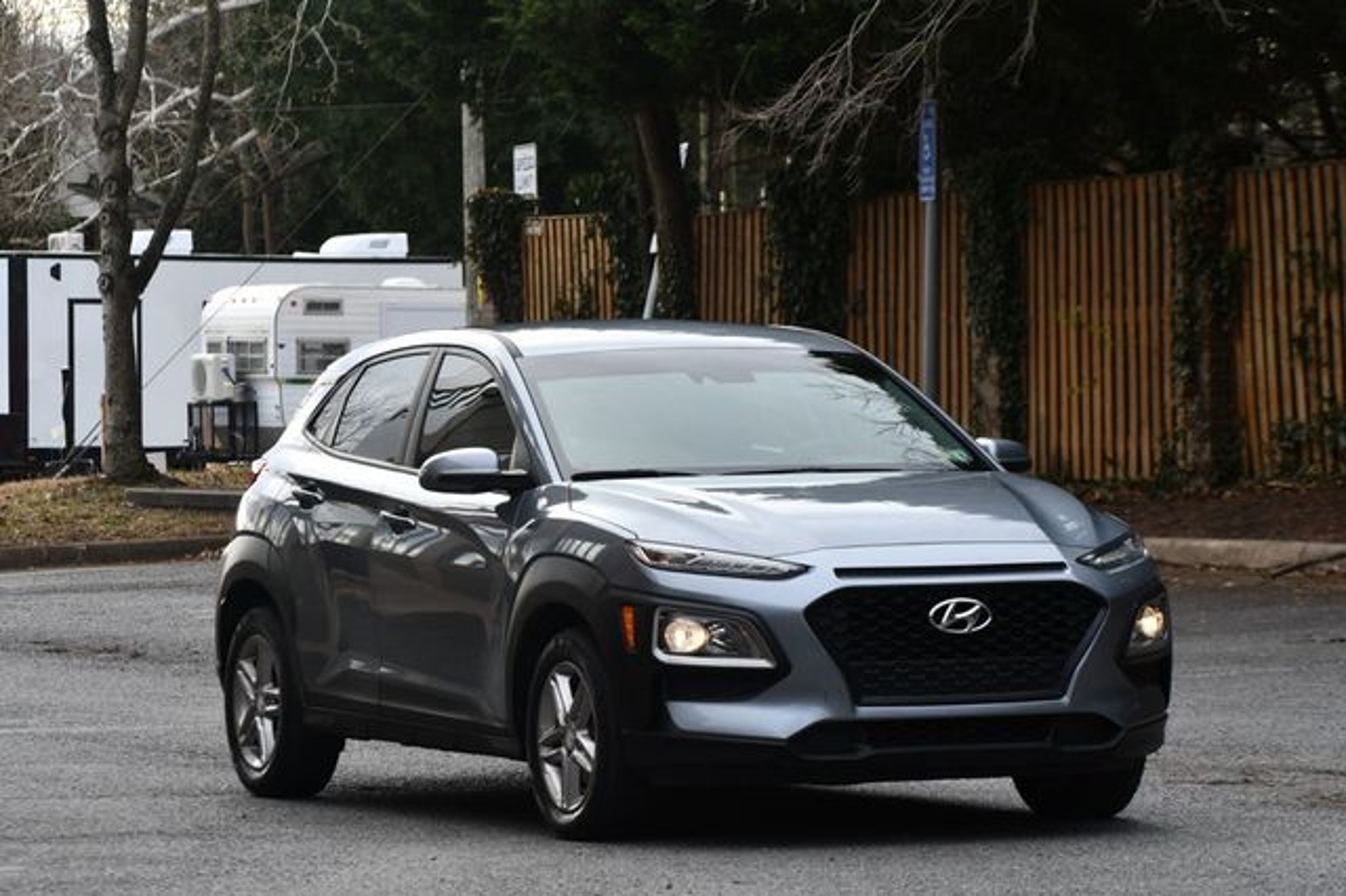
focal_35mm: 153
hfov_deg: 13.4
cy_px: 448
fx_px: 5717
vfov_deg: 9.0
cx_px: 673
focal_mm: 102
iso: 200
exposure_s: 1/250
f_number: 7.1
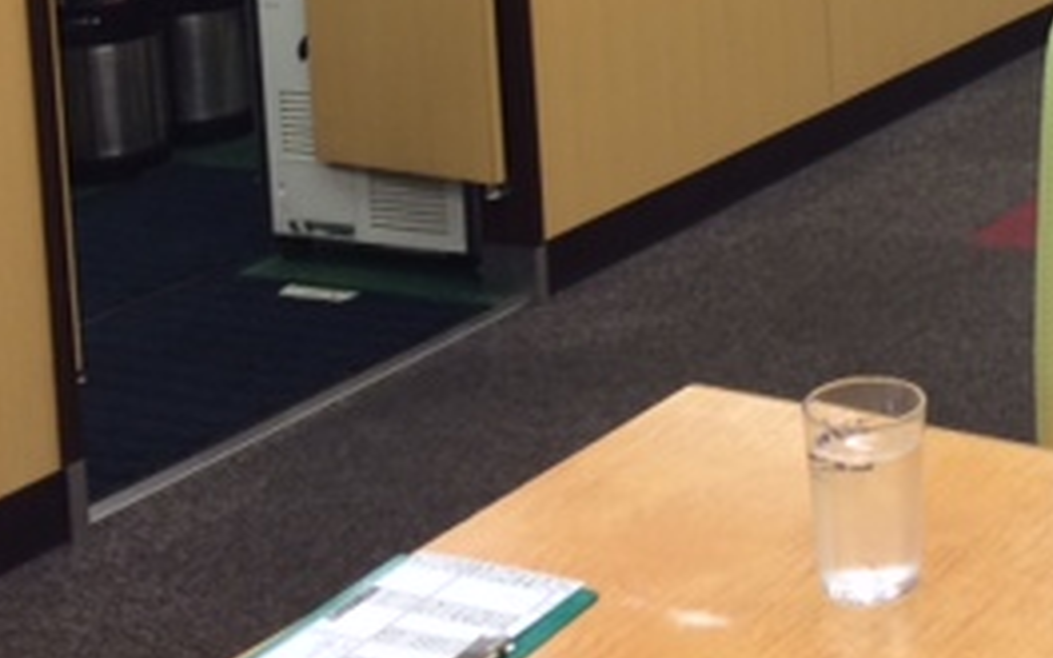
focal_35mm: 77
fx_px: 2210
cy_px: -283
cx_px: 1045
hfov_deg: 25.5
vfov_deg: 15.8
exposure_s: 1/30
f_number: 2.2
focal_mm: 4.12
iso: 40
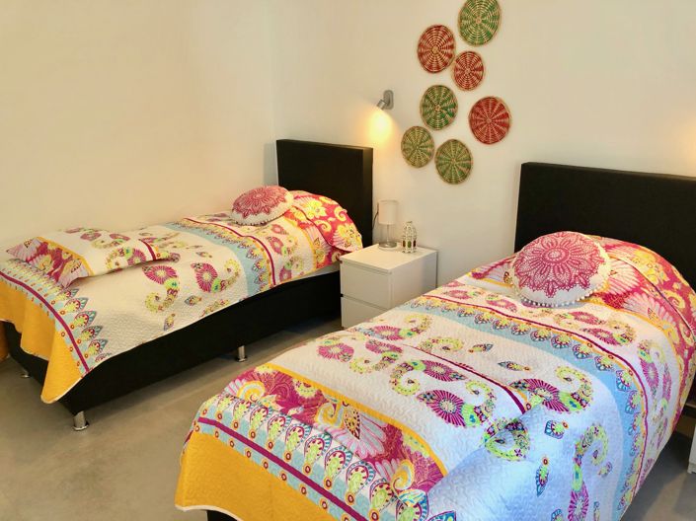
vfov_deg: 49.7
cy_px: 260
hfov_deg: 63.5
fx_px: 563
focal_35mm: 28
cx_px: 348
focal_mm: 3.99
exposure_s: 1/33
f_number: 1.8
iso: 40
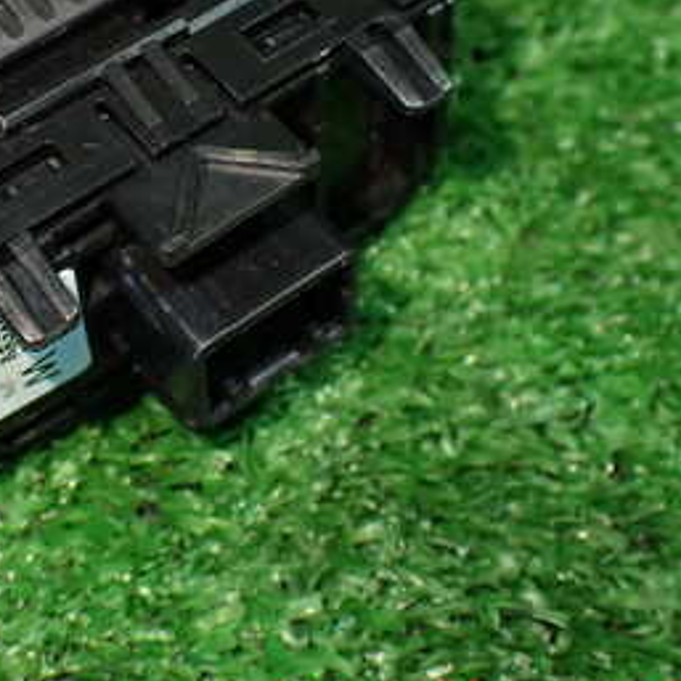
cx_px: 77
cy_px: 146
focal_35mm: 62
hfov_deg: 26.8
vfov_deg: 27.2
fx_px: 1380
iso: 640
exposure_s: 1/125
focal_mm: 5.4
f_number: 2.3
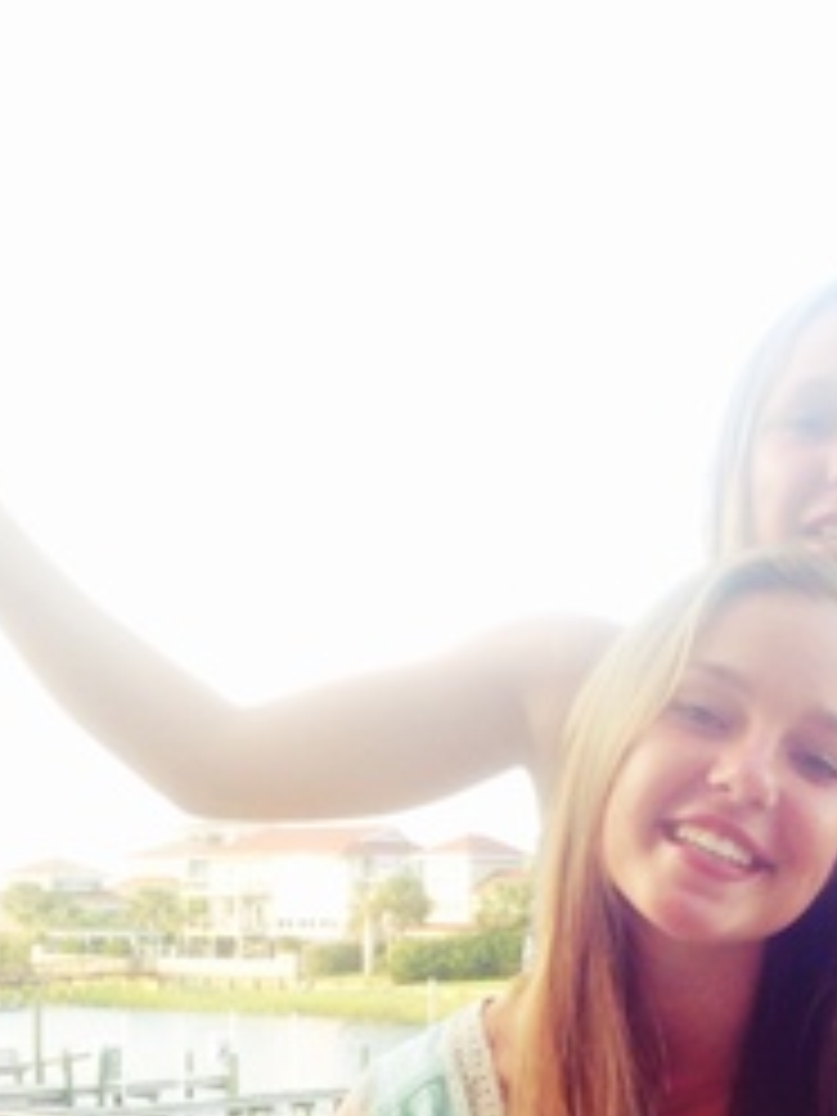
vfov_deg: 28.8
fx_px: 2063
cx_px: 670
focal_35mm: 64
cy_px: 1048
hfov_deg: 22.6
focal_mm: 4.12
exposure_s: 1/120
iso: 80
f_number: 2.4
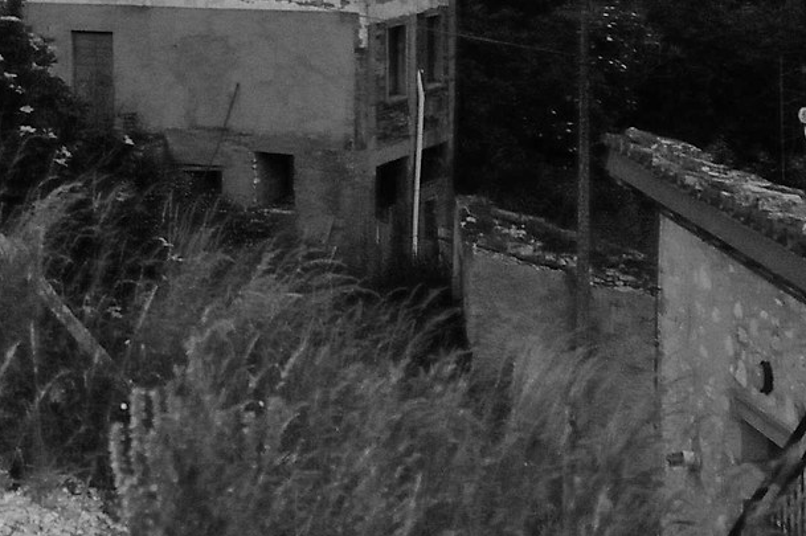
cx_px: 226
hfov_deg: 14.8
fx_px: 3087
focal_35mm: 138
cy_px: -236
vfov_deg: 9.7
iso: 3200
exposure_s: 1/25
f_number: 3.2
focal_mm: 35
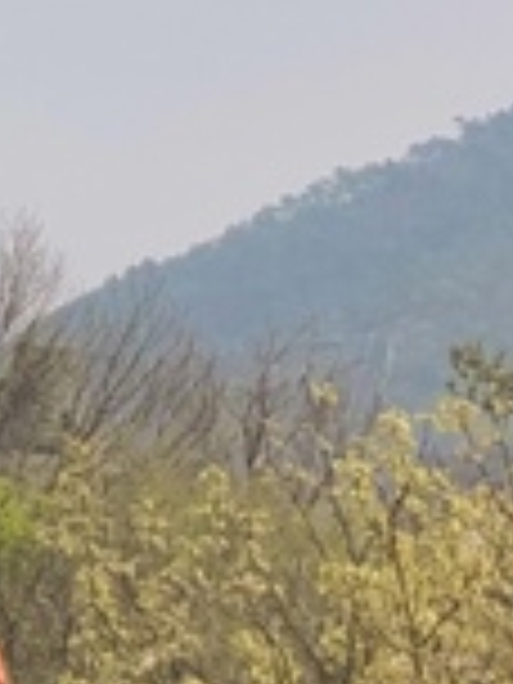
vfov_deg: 14.7
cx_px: -482
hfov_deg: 10.4
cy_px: 7
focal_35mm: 132
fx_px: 2608
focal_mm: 2.69
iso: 32
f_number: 1.9
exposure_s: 1/5917
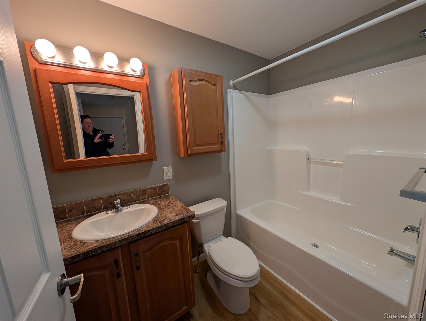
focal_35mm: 12
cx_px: 213
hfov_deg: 110.5
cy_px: 160
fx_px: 148
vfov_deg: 94.6
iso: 82
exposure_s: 1/60
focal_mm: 2.23
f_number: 1.95
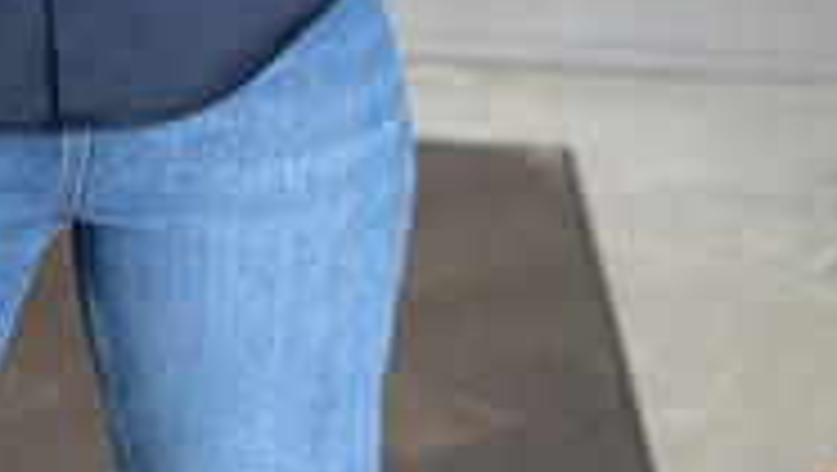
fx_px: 3154
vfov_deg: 8.0
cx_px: 50
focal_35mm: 142
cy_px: -575
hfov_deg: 14.9
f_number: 1.78
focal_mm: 6.86
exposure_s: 1/121
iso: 125
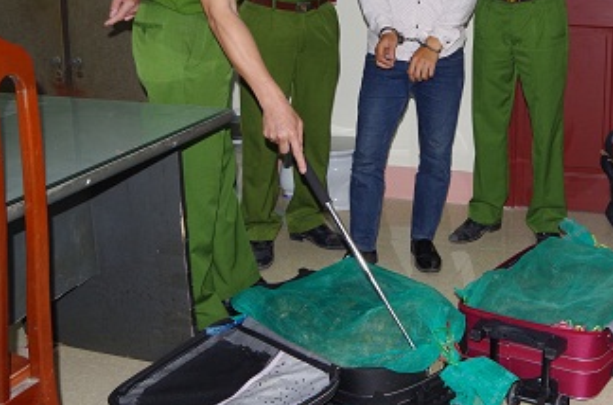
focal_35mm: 50
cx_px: 465
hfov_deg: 38.6
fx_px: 849
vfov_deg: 26.5
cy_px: 101
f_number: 5.6
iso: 400
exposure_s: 1/80
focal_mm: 18
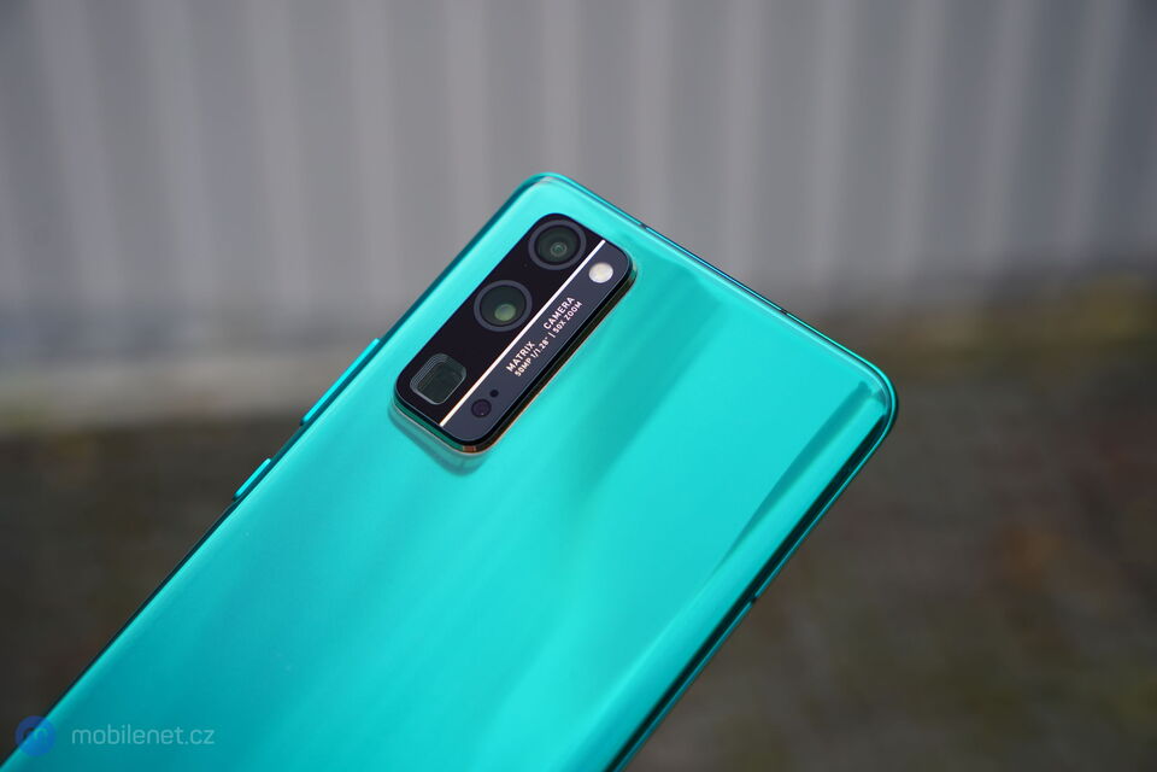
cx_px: 578
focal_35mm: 58
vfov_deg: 23.4
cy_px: 386
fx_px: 1864
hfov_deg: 34.5
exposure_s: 1/200
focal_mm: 58
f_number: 5
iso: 100
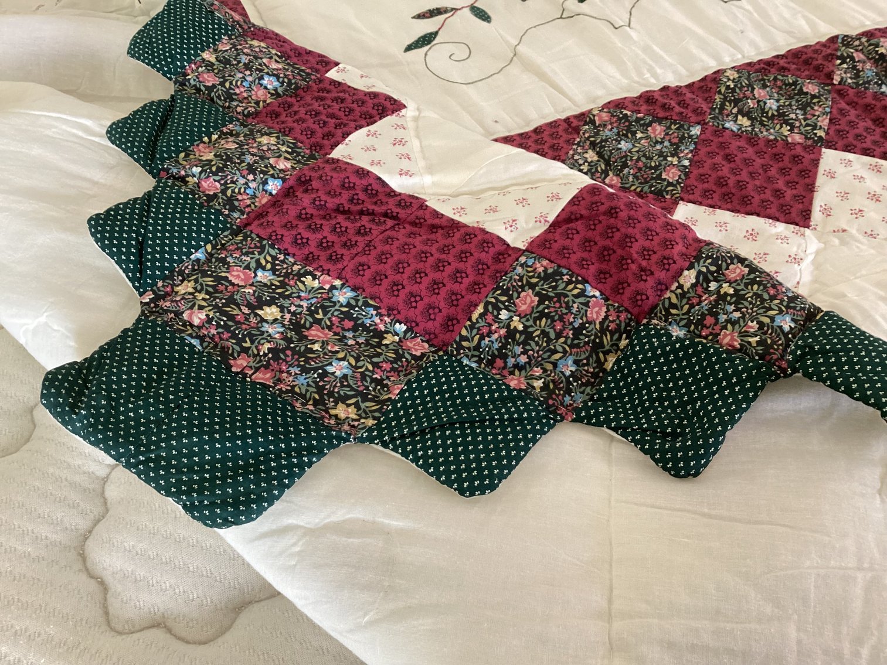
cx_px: 444
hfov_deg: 58.3
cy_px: 332
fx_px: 794
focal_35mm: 31
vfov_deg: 45.4
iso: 250
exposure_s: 1/50
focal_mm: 3.3
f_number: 2.4
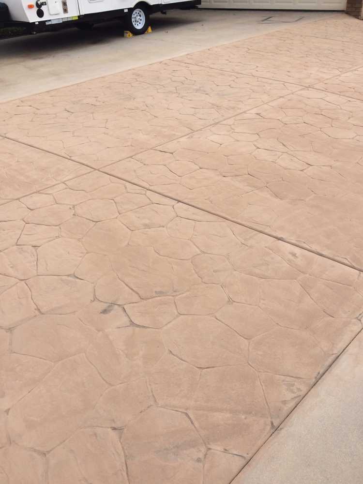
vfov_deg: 61.7
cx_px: 182
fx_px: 405
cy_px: 242
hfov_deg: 48.2
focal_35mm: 29
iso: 32
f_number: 2.2
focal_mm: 4.15
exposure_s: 1/1109
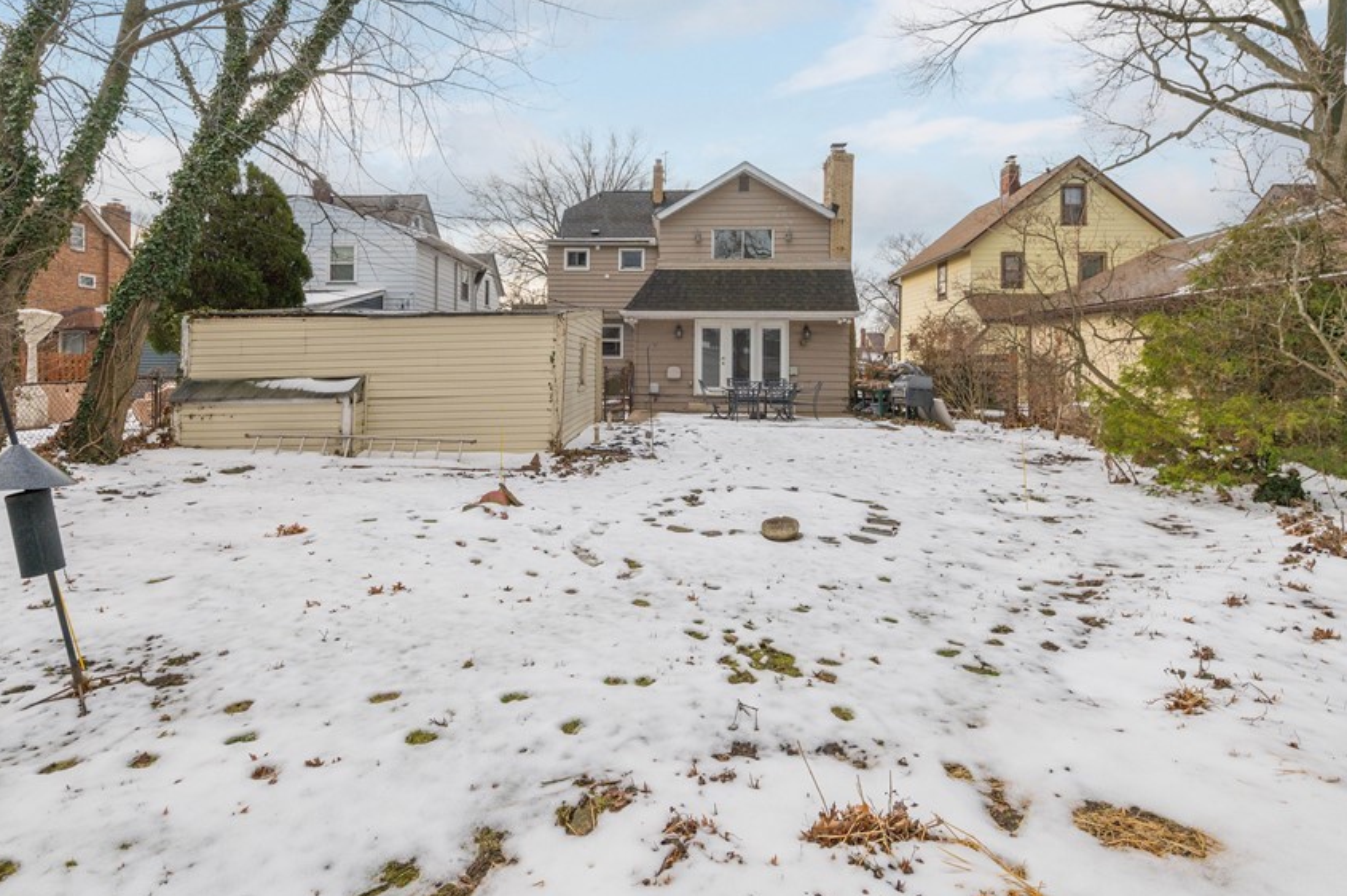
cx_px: 608
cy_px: 356
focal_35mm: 18
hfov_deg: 89.8
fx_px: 673
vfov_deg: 66.6
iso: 320
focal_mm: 14
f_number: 8
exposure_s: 1/500
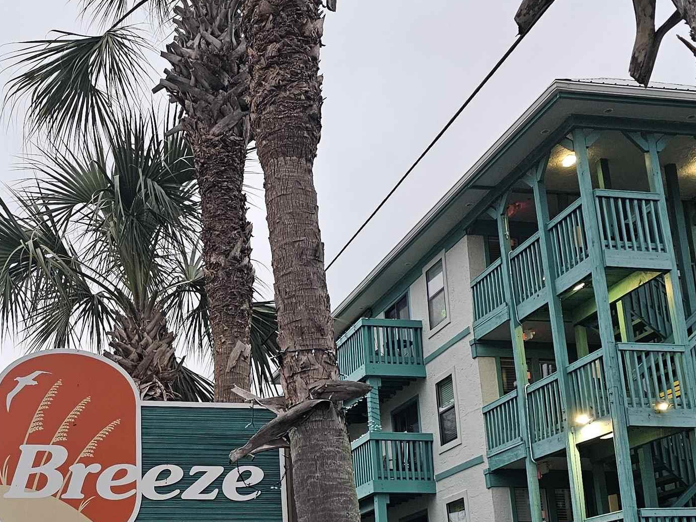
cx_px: 189
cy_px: 421
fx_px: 1026
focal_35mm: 51
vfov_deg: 28.0
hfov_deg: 36.7
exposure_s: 1/207
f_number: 1.7
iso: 200
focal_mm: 6.3
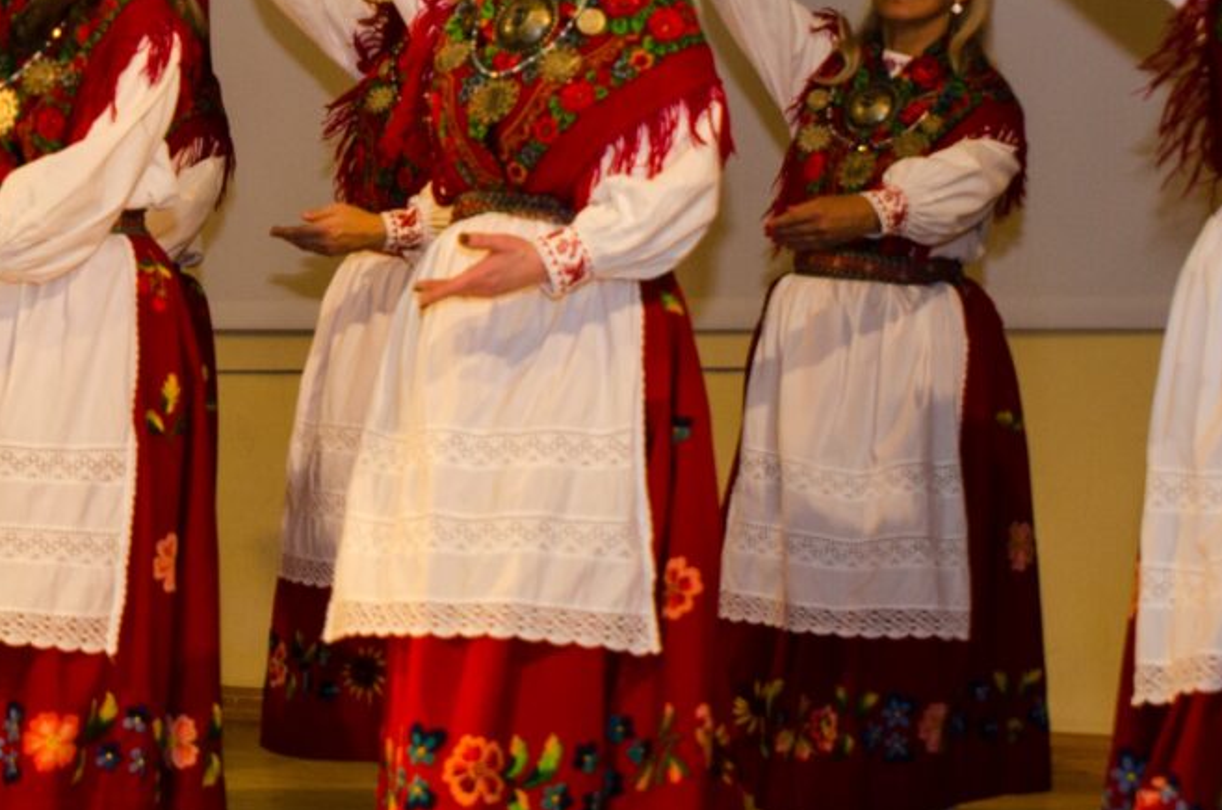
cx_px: 165
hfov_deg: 19.2
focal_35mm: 105
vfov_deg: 12.9
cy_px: 41
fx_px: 3557
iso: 100
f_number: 5
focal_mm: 24
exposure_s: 1/100
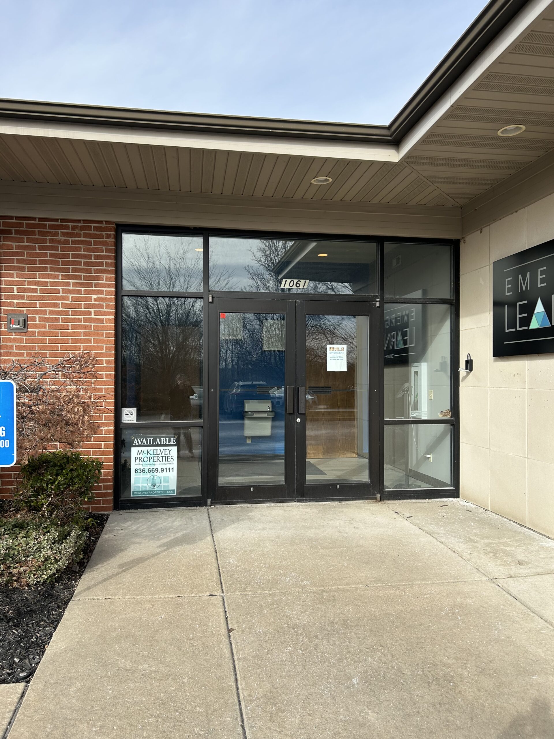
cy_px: 370
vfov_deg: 67.3
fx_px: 555
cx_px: 277
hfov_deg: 53.1
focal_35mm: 26
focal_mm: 5.7
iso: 50
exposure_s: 1/2695
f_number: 1.5
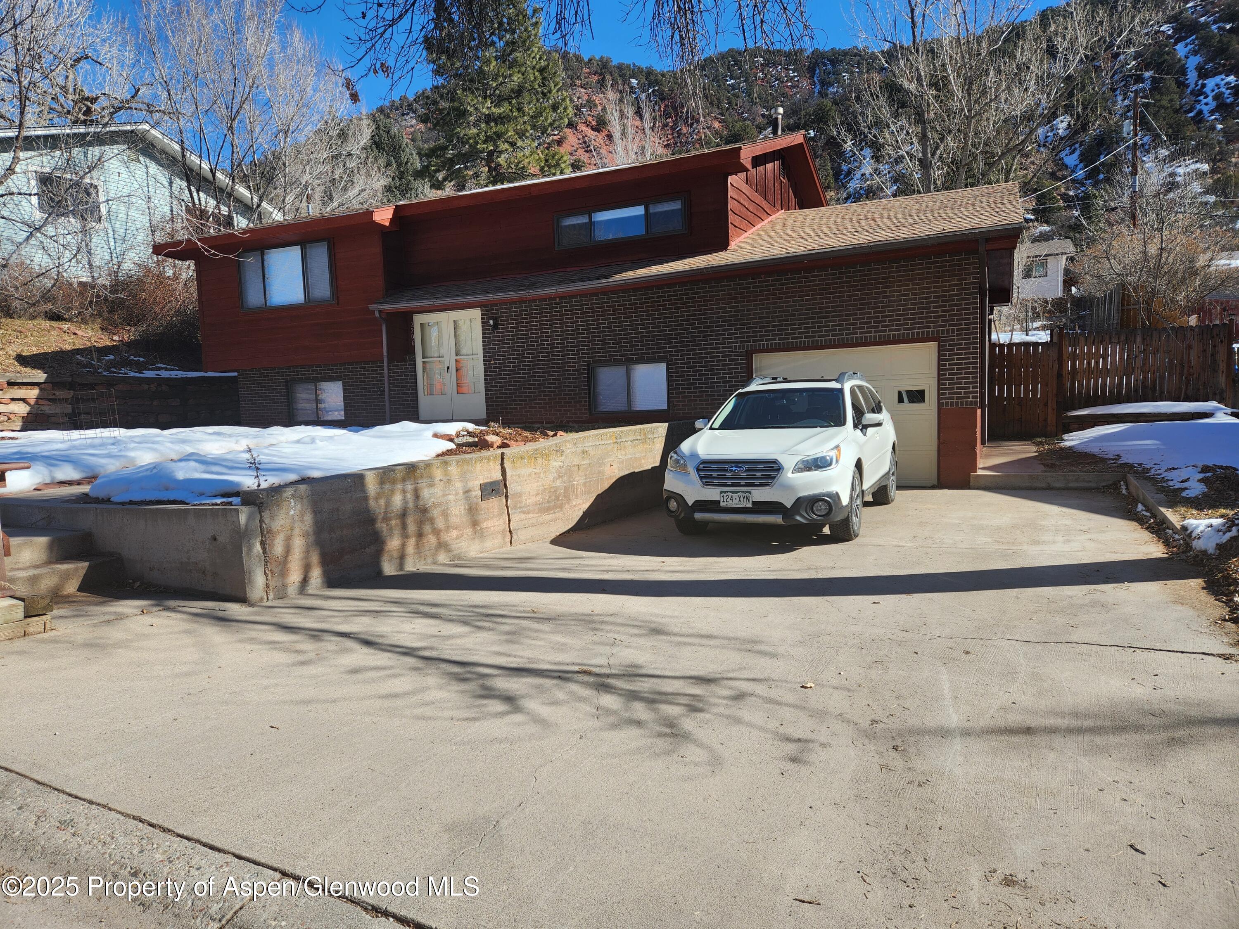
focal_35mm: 23
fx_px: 823
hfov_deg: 73.9
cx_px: 620
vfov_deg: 58.9
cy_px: 464
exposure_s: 1/1148
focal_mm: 5.4
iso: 20
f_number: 1.8
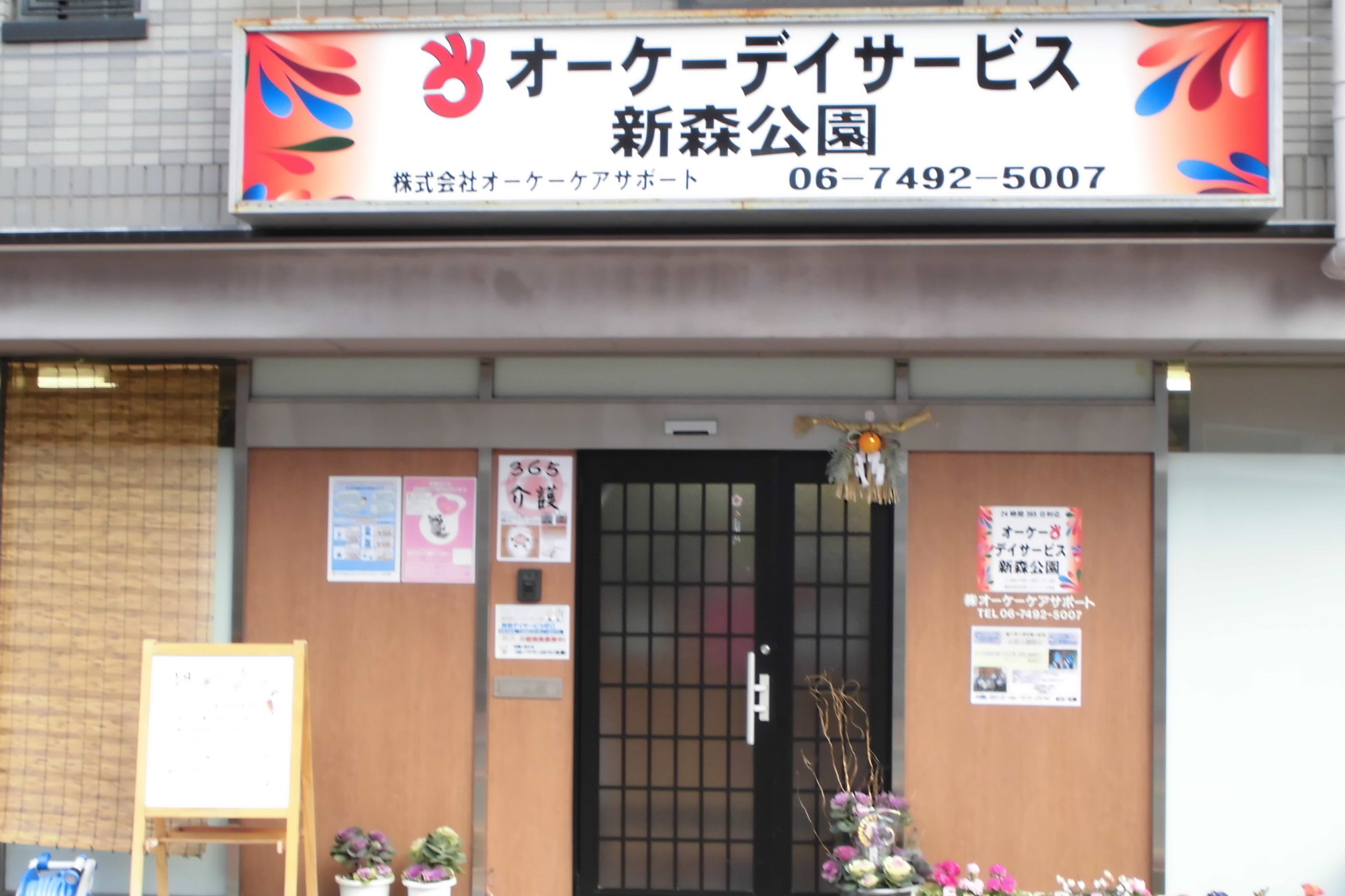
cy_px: 501
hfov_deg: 38.2
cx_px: 684
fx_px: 1943
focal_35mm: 52
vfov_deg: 26.0
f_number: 4.8
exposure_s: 1/60
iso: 100
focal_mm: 8.9
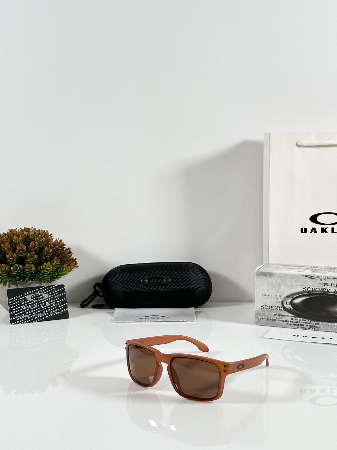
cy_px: 201
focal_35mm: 58
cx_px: 190
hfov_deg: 25.2
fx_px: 753
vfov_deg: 33.2
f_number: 1.78
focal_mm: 6.86
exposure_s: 1/100
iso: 80
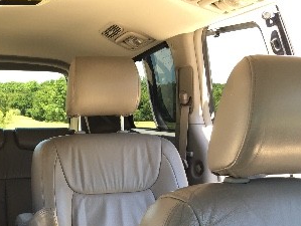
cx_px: 18
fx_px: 540
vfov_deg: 22.8
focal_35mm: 62
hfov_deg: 29.6
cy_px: 224
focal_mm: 4.15
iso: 25
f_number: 2.2
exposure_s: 1/60
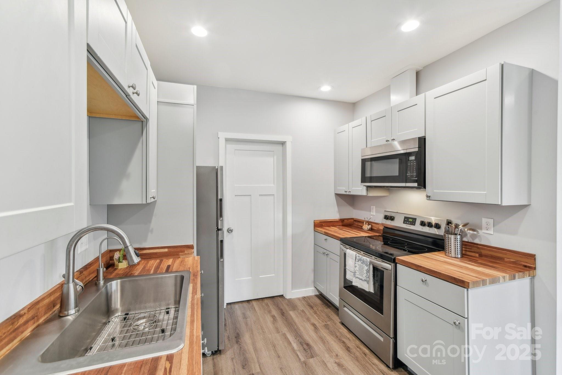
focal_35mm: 15
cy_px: 188
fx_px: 234
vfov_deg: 77.3
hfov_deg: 100.4
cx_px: 281
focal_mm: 15
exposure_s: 1/3.33
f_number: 11
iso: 100
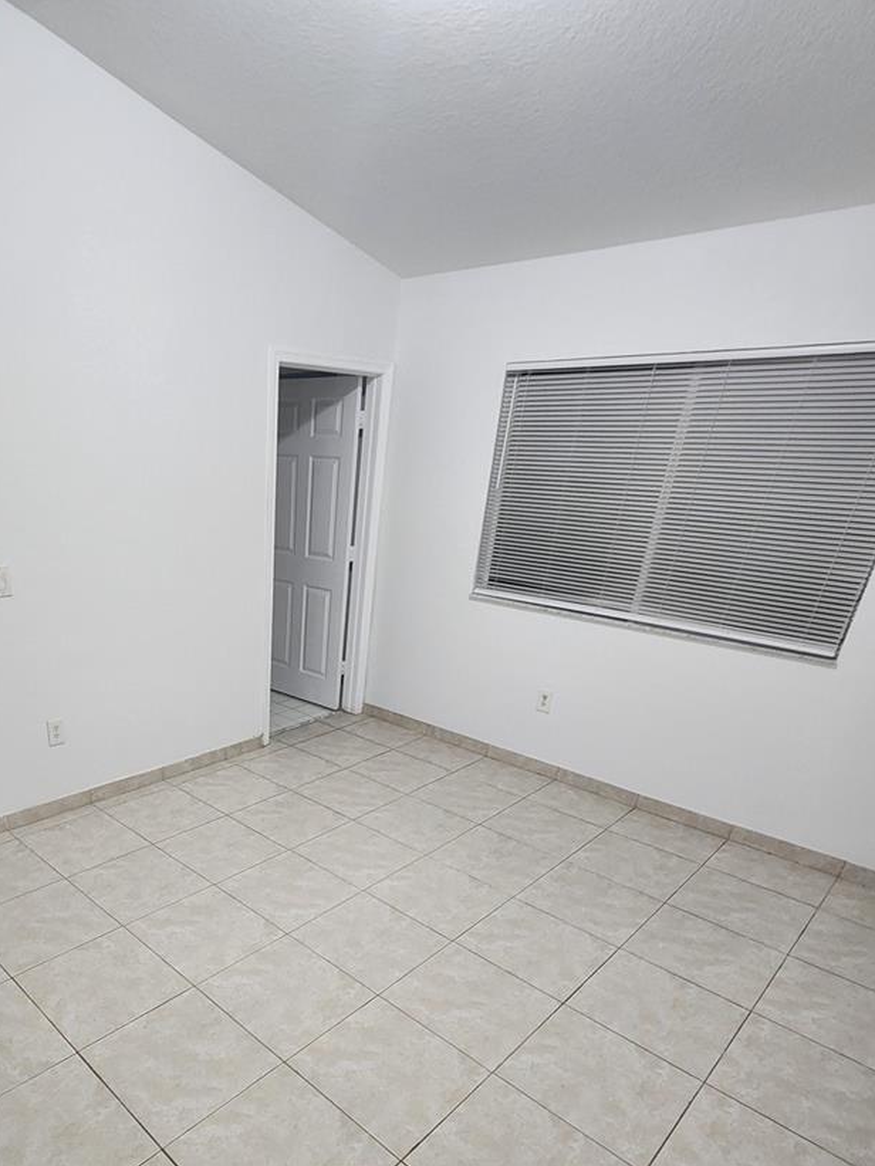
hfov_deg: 66.2
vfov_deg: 80.5
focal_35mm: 19
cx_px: 267
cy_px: 817
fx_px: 640
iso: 320
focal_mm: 2.2
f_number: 2.2
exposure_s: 1/30
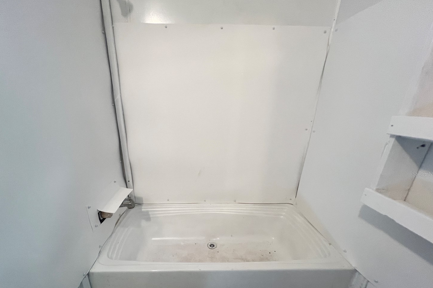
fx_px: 180
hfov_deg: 100.2
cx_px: 201
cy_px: 174
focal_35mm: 15
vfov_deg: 76.4
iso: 200
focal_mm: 1.57
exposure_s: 1/60
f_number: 1.8
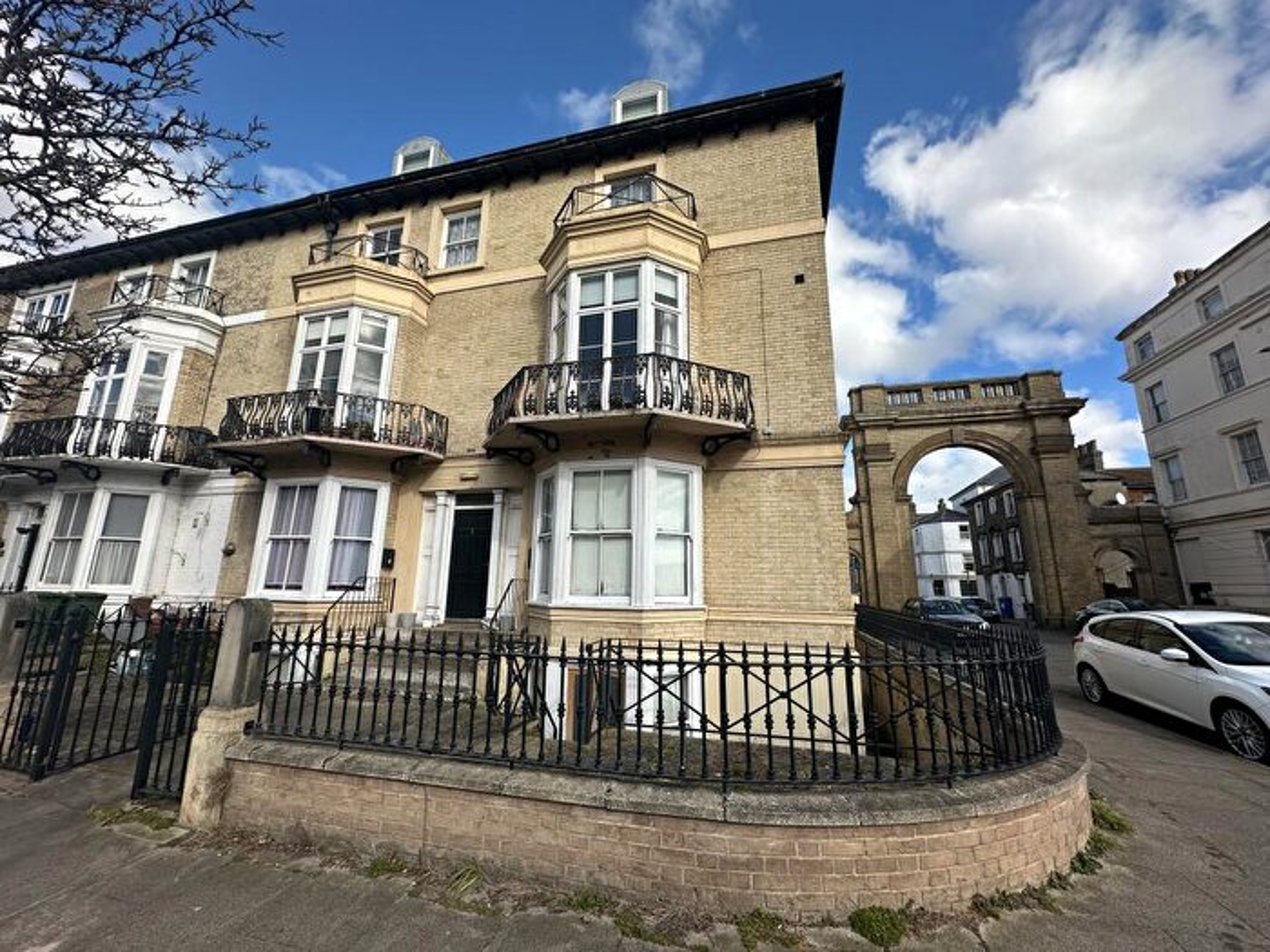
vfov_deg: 85.7
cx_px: 635
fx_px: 514
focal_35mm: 14
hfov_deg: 102.1
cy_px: 476
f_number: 2.2
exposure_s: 1/1618
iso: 40
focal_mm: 2.22
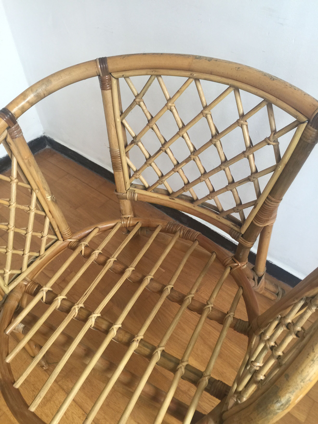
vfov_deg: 61.7
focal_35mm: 29
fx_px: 355
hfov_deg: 48.2
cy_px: 212
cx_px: 159
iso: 50
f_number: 2.2
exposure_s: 1/33
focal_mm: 4.15
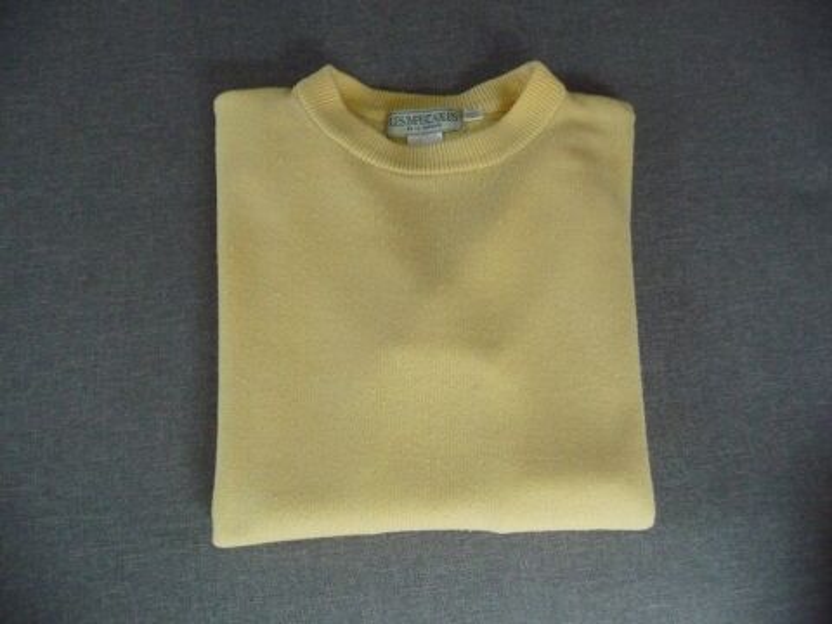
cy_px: 312
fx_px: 673
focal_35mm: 28
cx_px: 416
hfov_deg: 63.4
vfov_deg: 49.7
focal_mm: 4.7
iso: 800
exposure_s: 1/15
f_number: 3.3
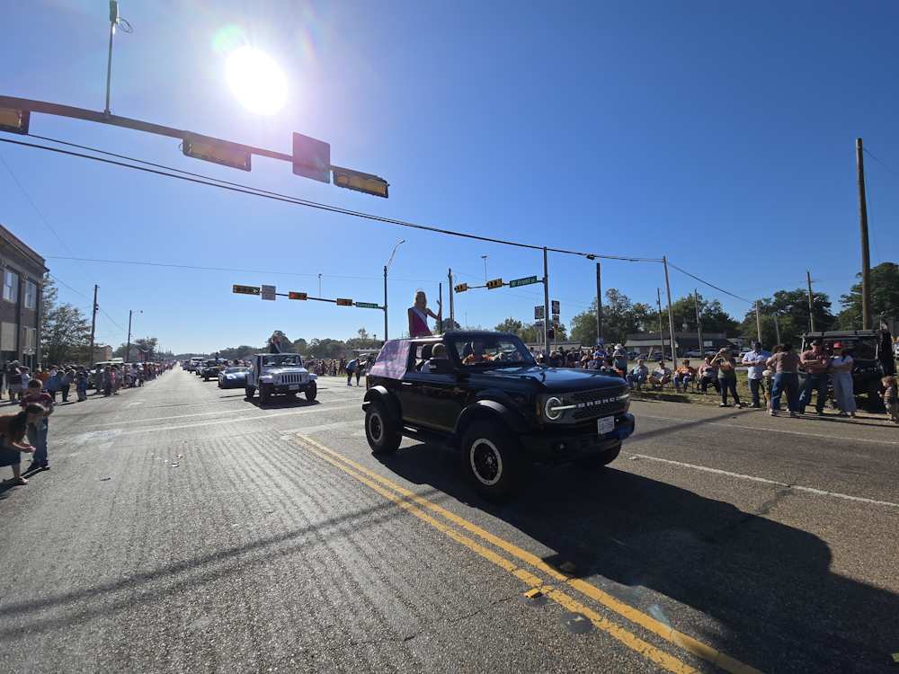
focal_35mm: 13
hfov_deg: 106.2
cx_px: 450
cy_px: 337
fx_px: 338
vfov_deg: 89.9
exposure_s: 1/4268
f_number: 2.2
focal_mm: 2.2
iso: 50
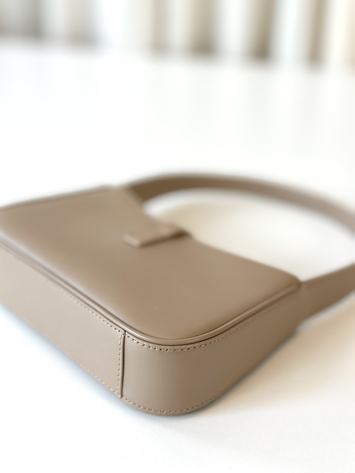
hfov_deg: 30.3
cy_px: 236
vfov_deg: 39.7
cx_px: 178
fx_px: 656
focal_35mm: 48
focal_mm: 6.86
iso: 80
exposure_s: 1/100
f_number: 1.78
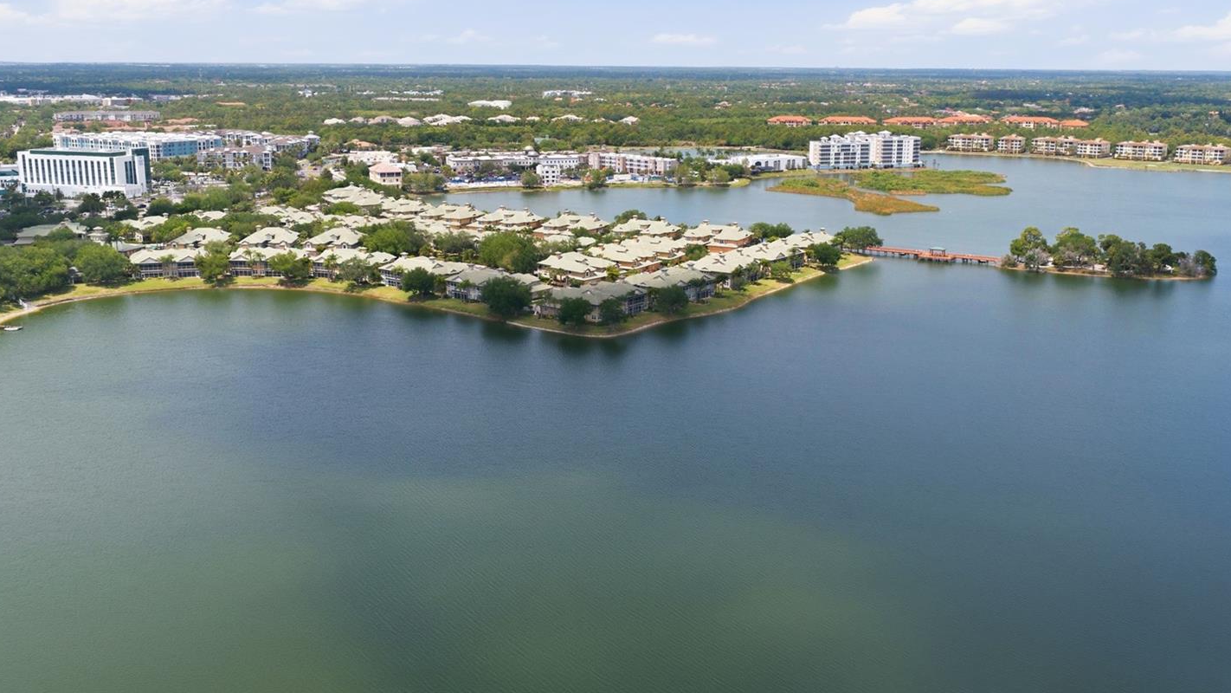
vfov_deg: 35.6
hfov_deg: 59.4
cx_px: 654
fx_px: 1077
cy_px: 309
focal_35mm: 33
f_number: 2.8
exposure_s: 1/1600
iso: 160
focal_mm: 14.4
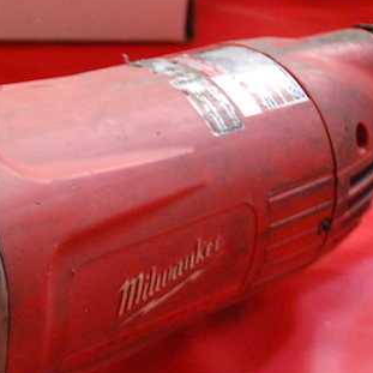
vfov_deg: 16.0
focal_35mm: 105
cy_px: 424
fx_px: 1280
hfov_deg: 16.5
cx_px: 91
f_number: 3.8
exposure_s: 1/20
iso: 1600
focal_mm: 20
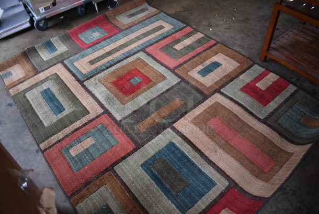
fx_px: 239
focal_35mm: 27
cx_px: 160
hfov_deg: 67.3
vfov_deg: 48.0
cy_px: 107
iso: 800
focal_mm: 18
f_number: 3.5
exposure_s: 1/200
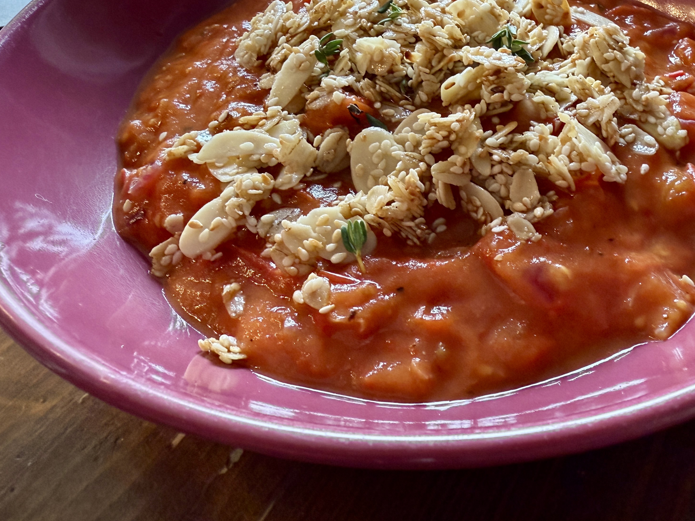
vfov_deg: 42.3
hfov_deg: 55.1
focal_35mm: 33
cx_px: 403
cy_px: 165
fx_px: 663
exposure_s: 1/100
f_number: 2.2
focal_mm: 2.22
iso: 400
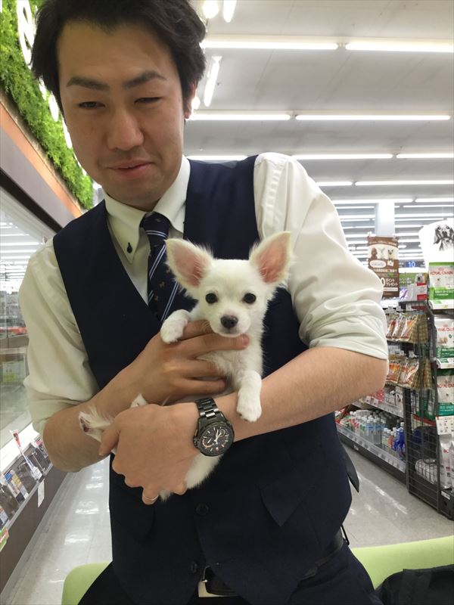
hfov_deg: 45.4
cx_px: 227
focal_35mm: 31
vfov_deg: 58.4
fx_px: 542
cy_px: 302
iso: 64
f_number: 2.4
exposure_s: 1/30
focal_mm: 3.3
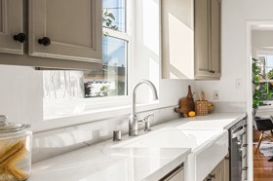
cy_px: 95
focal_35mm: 32
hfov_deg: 49.4
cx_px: 265
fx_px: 242
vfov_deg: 41.0
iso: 100
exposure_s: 1/20
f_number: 8
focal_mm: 14
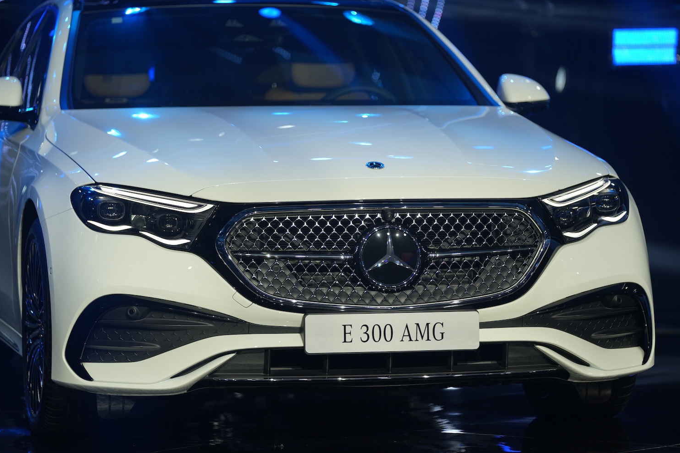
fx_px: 2947
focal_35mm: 156
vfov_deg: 8.8
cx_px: 340
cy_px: 226
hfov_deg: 13.2
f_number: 2.8
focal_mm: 155
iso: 160
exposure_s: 1/640
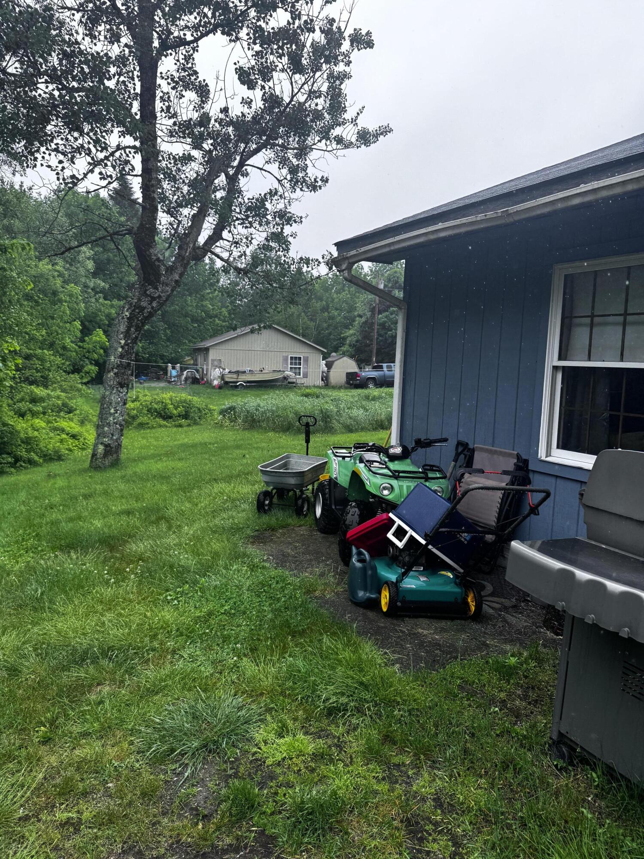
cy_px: 430
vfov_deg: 71.6
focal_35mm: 24
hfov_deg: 56.8
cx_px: 322
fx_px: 595
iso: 80
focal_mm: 6.76
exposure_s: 1/853
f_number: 1.78
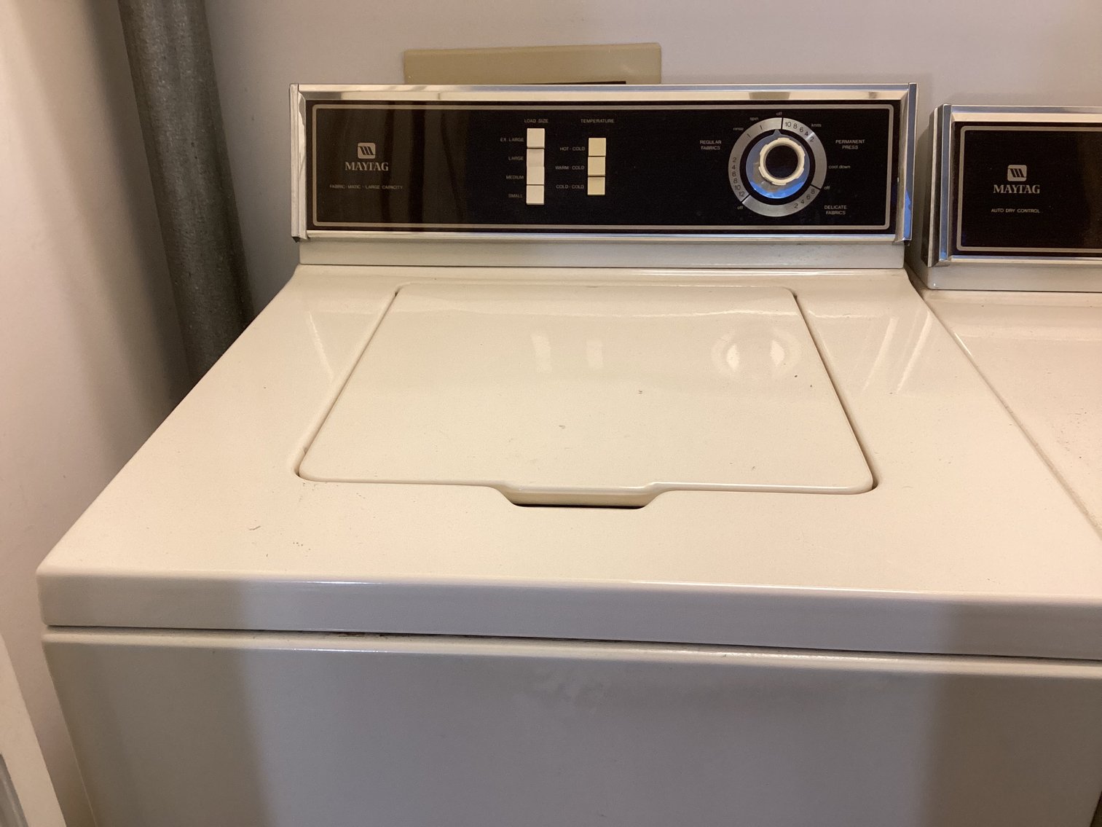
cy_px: 414
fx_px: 987
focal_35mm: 31
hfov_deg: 58.3
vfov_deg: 45.4
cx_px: 551
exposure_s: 1/60
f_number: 2.4
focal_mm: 3.3
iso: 200
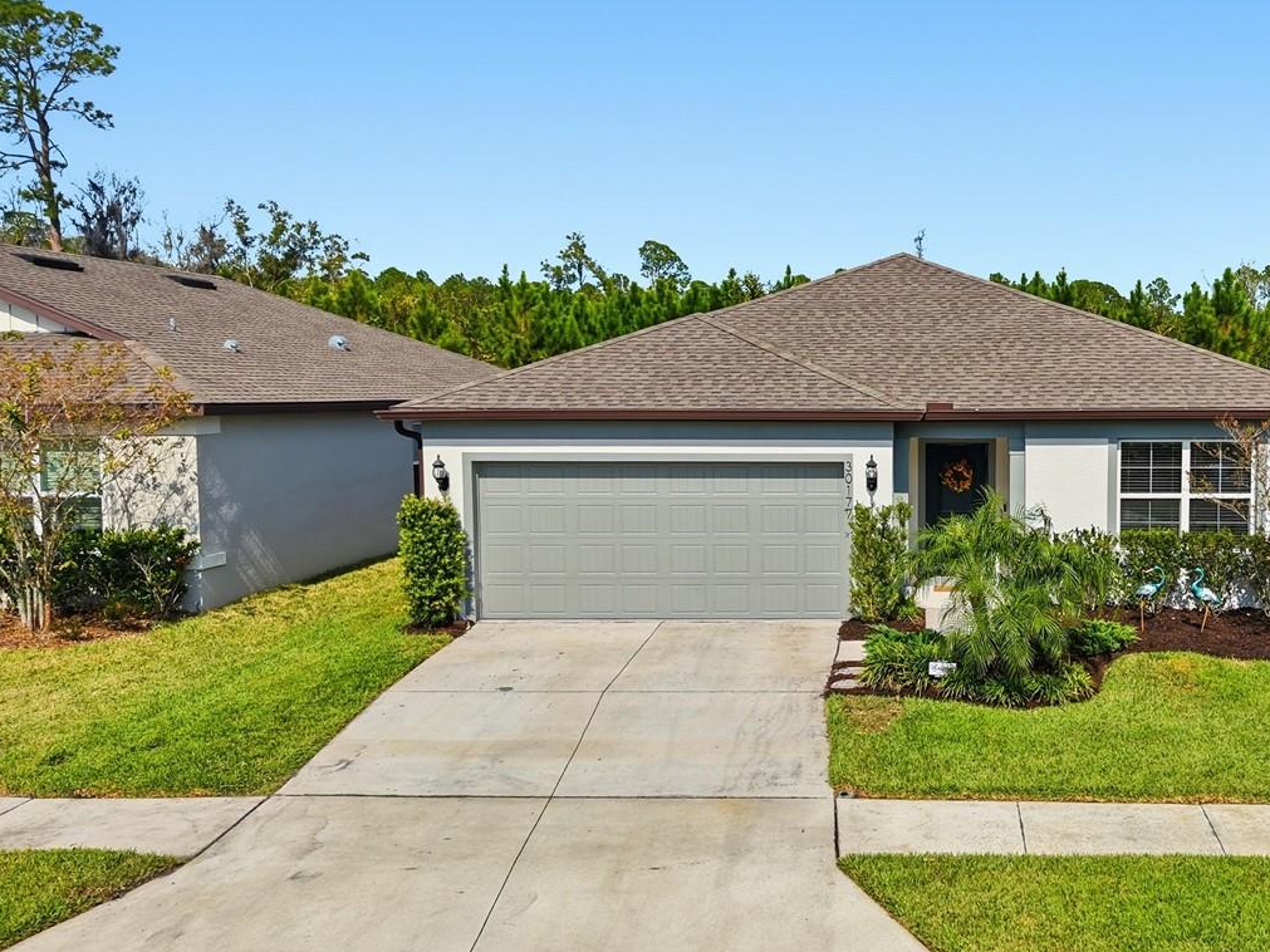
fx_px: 1394
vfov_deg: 37.7
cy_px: 492
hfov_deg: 47.7
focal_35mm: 38
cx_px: 899
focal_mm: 8.7
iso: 100
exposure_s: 1/160
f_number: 1.8
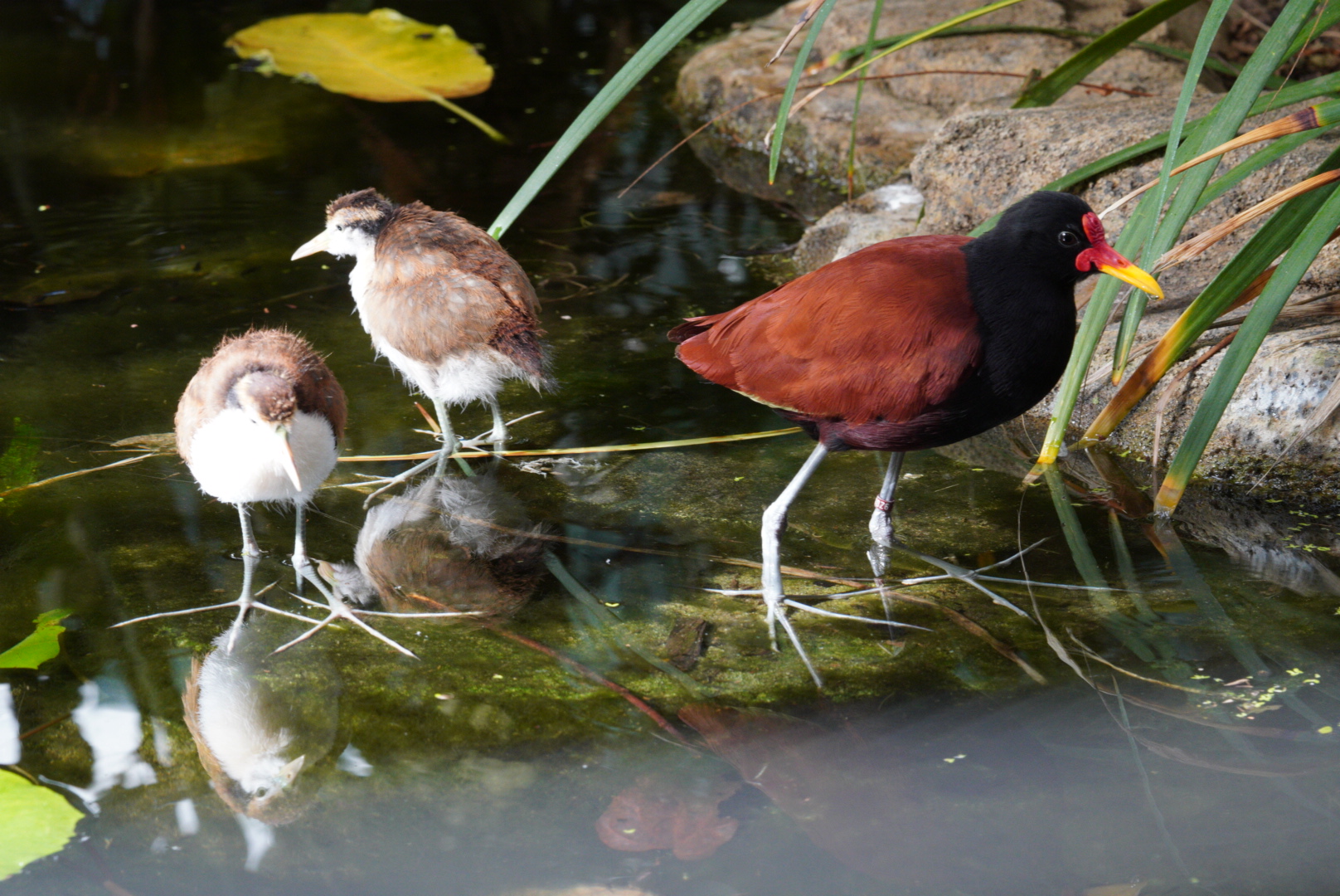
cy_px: 448
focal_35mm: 135
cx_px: 670
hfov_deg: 15.2
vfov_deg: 10.2
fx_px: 5028
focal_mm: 90
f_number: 10
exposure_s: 1/60
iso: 1000
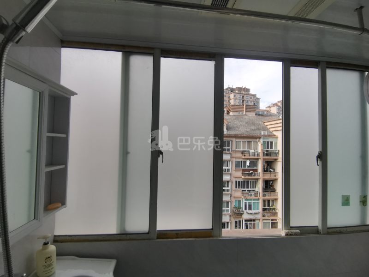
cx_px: 184
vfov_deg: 74.7
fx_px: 181
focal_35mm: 17
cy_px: 138
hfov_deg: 91.0
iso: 50
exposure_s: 1/542
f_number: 2.2
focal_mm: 2.23
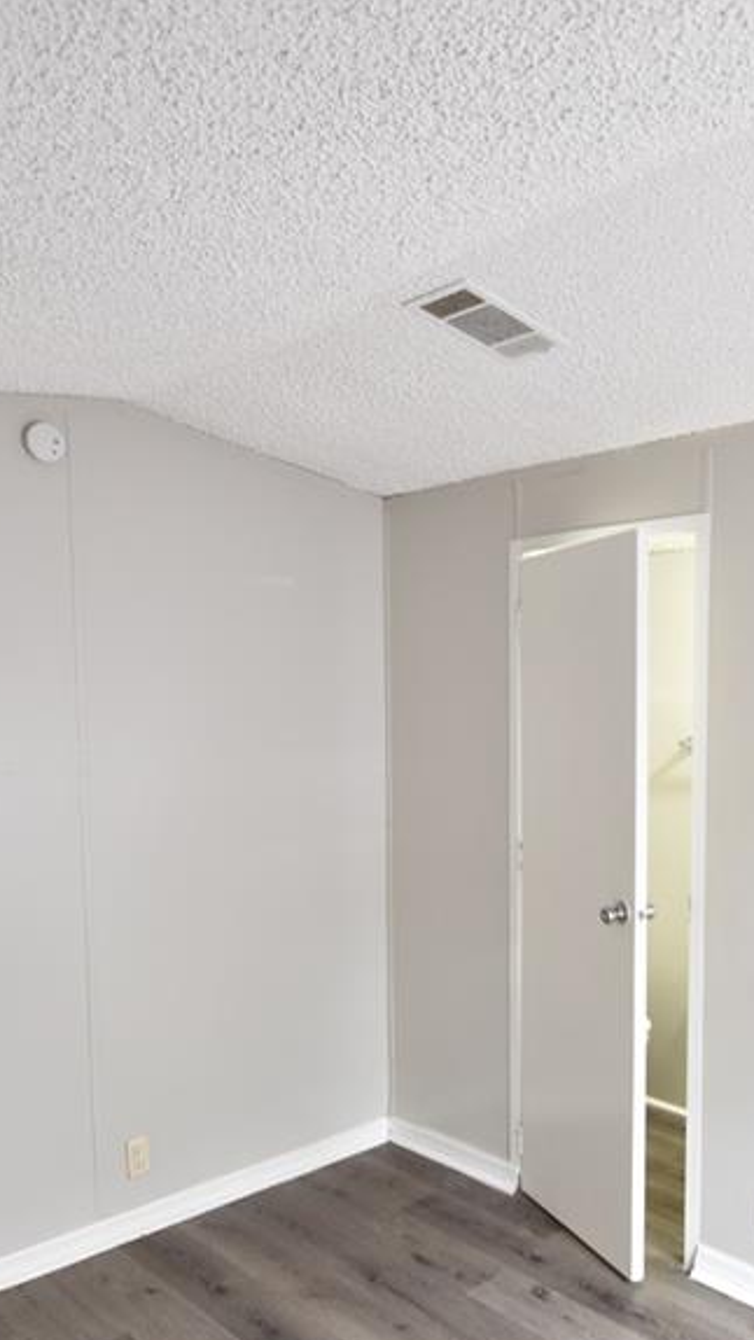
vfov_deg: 67.4
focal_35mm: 28
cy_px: 789
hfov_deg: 41.3
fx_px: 995
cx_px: 448
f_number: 3.5
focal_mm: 10
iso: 800
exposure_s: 1/15
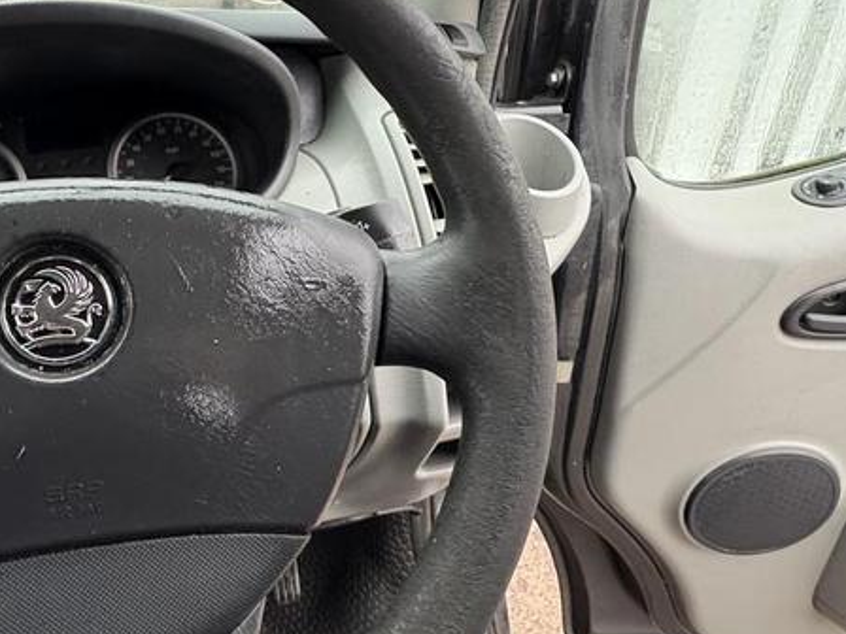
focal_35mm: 28
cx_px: 255
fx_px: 684
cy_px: 292
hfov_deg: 61.3
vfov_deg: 49.7
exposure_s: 1/60
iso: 400
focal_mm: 2.22
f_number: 2.2
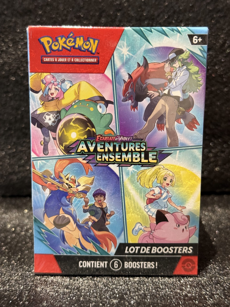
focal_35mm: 48
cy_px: 154
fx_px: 425
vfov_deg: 39.7
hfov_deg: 30.3
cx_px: 115
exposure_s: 1/33
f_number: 1.78
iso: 250
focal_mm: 6.76
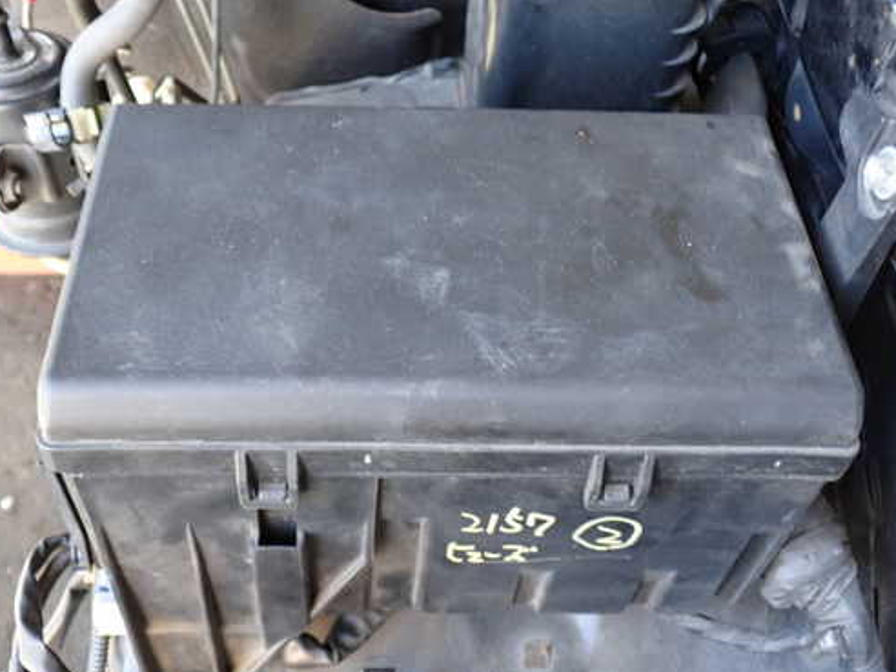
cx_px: 408
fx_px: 1009
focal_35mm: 39
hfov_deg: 47.8
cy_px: 350
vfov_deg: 36.8
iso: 250
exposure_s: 1/30
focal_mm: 5.79
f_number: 2.4
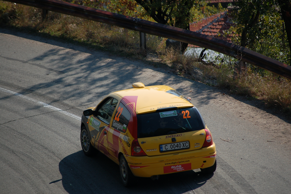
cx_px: 146
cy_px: 97
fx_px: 2120
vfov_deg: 5.2
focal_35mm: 262
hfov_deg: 7.9
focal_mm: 175
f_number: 5.6
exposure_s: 1/1250
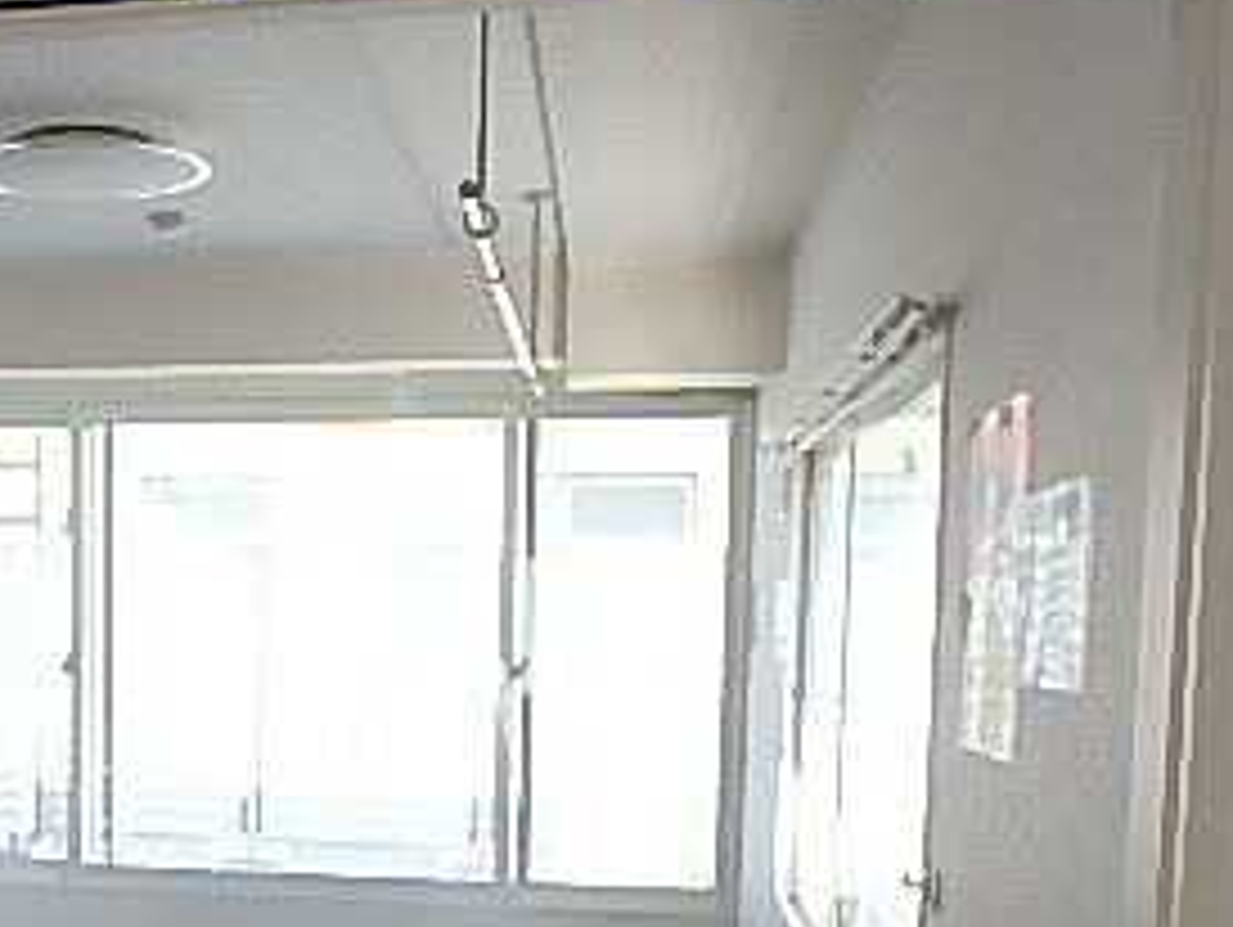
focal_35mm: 49
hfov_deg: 36.9
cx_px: 176
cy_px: 796
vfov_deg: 28.8
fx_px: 1747
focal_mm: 3.7
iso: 125
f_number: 3.5
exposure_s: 1/60
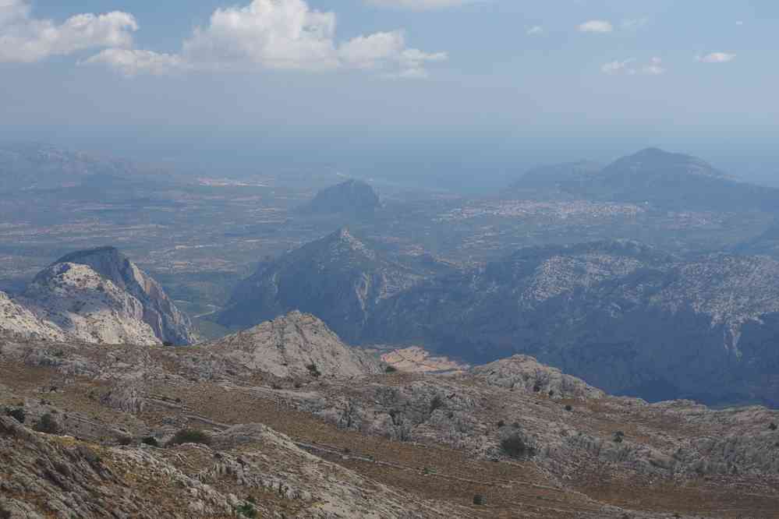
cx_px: 390
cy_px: 260
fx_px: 1623
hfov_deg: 27.0
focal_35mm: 75
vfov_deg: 18.2
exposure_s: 1/100
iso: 200
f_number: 11
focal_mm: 50
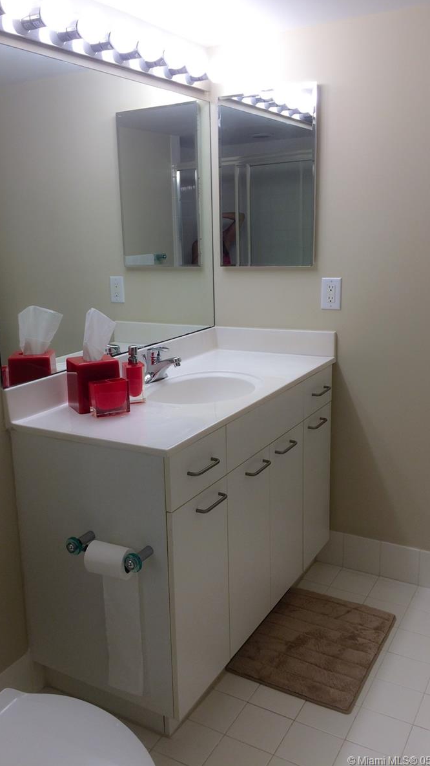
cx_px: 173
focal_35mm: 32
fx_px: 649
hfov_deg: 36.5
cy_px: 381
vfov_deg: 61.0
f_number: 2.2
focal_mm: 4.15
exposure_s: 1/60
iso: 32
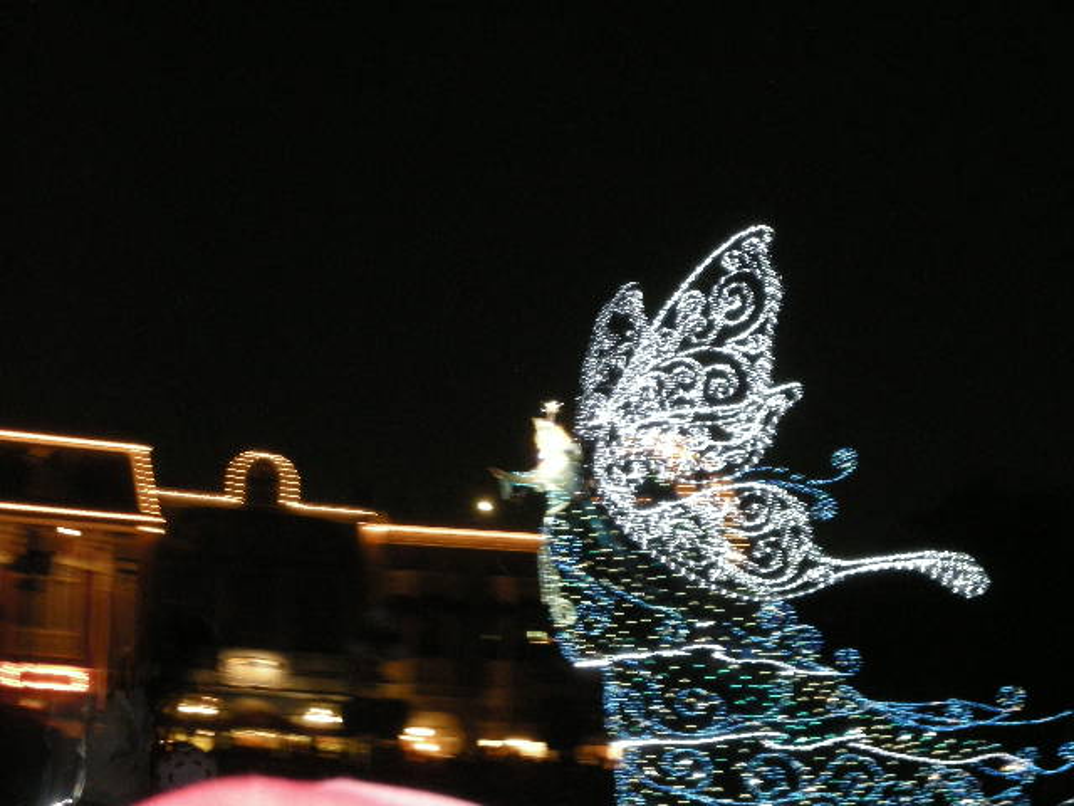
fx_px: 3258
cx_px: 537
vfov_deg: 14.1
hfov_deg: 18.7
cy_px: 403
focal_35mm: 105
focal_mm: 17.1
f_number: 4.7
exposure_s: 1/5.2
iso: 400
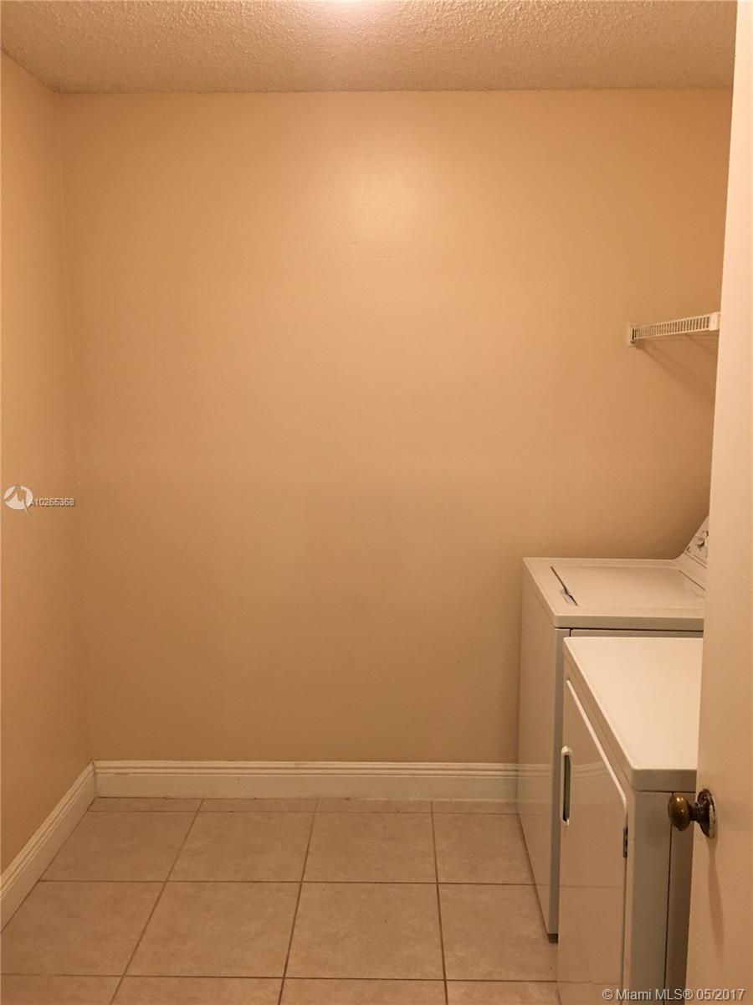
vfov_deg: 61.7
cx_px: 376
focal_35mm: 29
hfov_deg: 48.2
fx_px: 841
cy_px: 502
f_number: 2.2
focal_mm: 4.15
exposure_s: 1/15
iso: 64
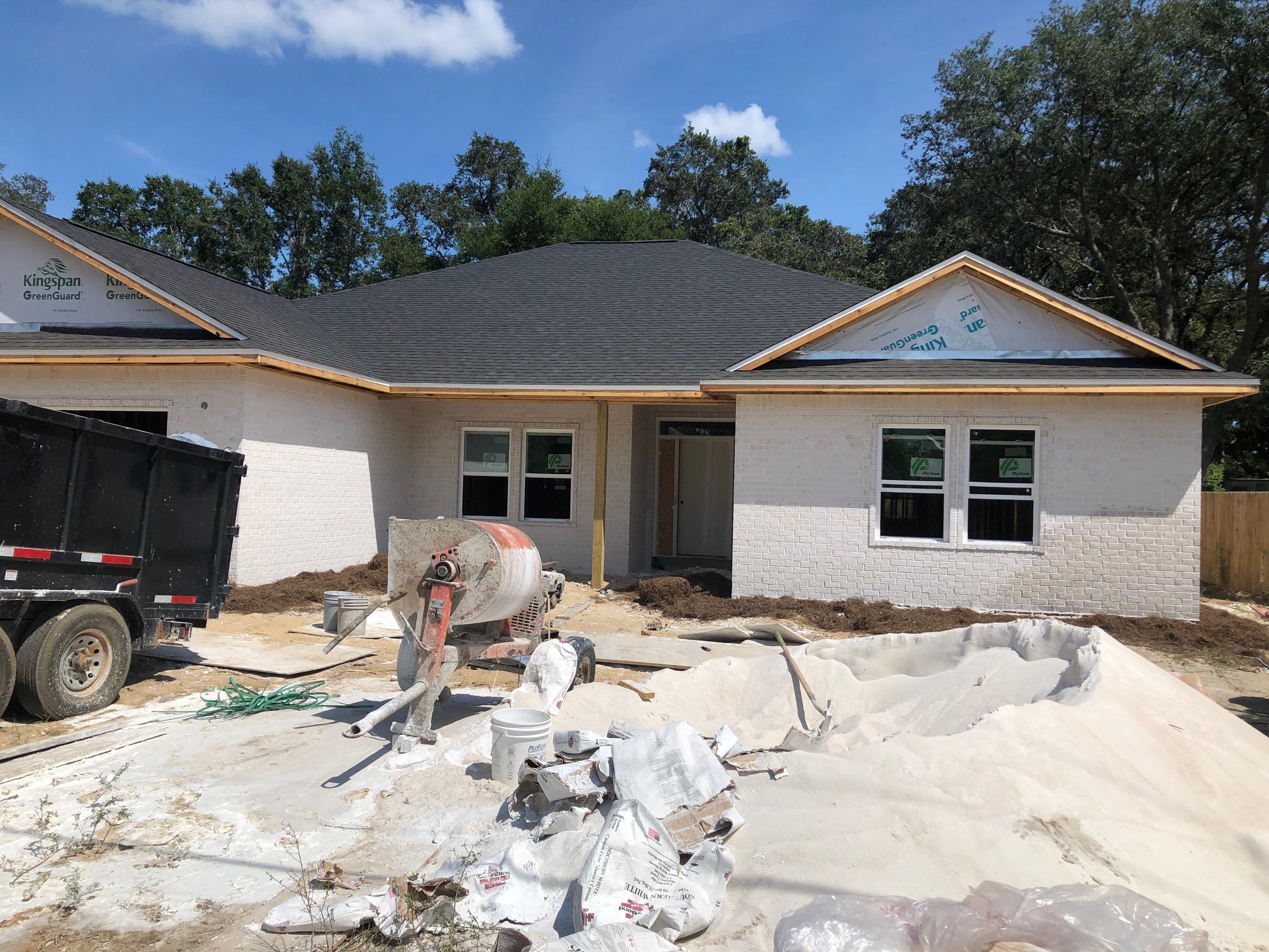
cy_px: 476
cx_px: 634
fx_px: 1026
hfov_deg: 63.4
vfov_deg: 49.7
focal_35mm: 28
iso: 20
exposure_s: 1/3472
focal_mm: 3.99
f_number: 1.8
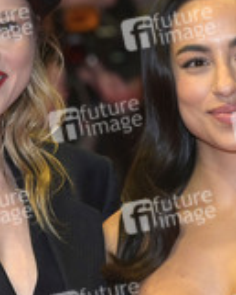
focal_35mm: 341
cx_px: 120
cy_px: 167
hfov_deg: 4.5
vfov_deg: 5.7
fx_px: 2974
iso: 1250
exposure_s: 1/1000
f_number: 4
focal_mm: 130
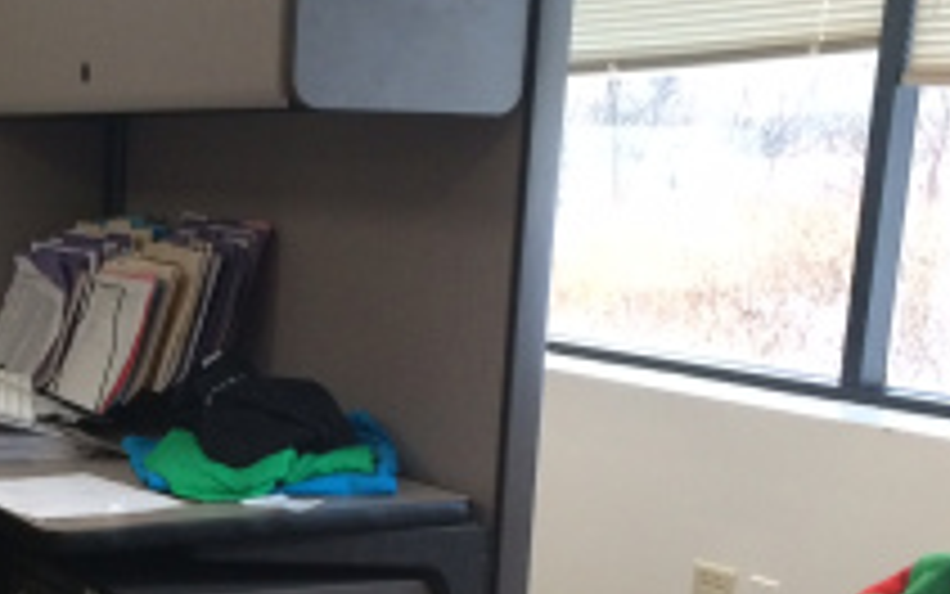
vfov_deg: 17.1
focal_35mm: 75
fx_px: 1942
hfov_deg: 26.5
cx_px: 83
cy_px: 556
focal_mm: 4.12
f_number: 2.2
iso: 200
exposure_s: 1/30
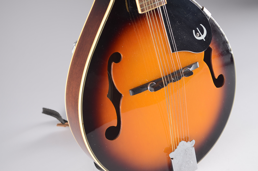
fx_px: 483
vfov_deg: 20.1
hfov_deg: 29.9
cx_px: 129
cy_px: 86
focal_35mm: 68
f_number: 7.1
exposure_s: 1/60
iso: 100
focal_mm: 45
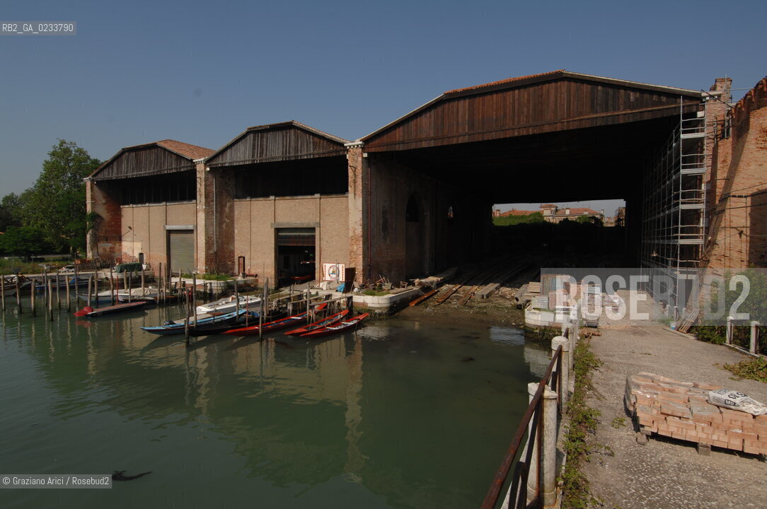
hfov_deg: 90.1
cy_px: 254
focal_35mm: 18
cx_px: 384
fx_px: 383
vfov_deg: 67.2
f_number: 8
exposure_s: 1/320
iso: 100
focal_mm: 12
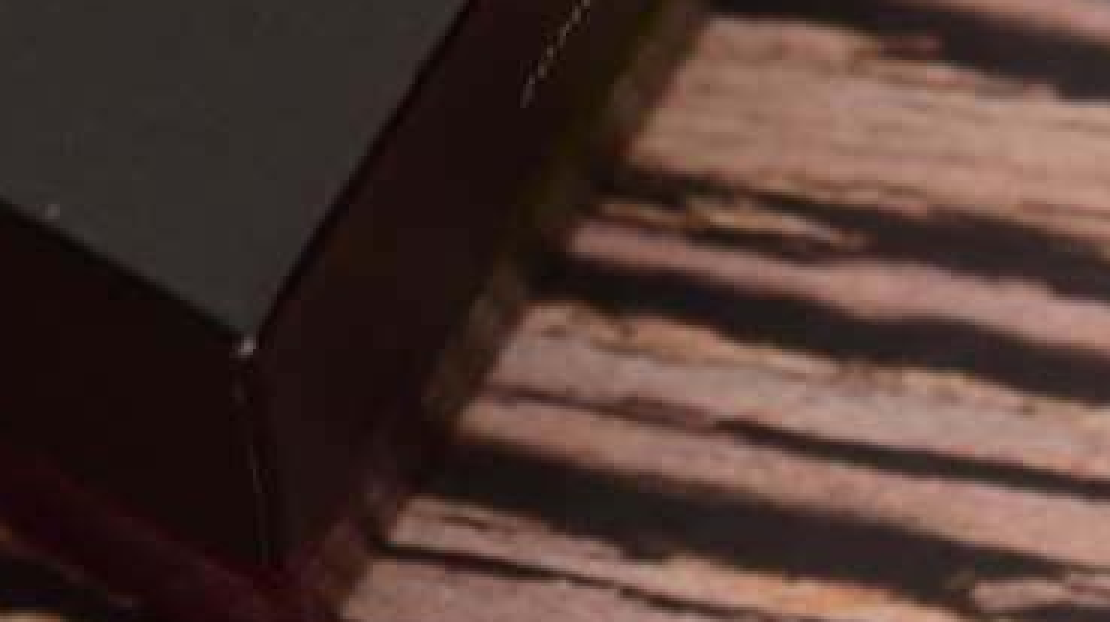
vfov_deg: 3.0
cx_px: 36
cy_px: -276
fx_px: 12030
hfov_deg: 5.3
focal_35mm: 409
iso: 1600
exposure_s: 1/60
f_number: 5.6
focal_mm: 120
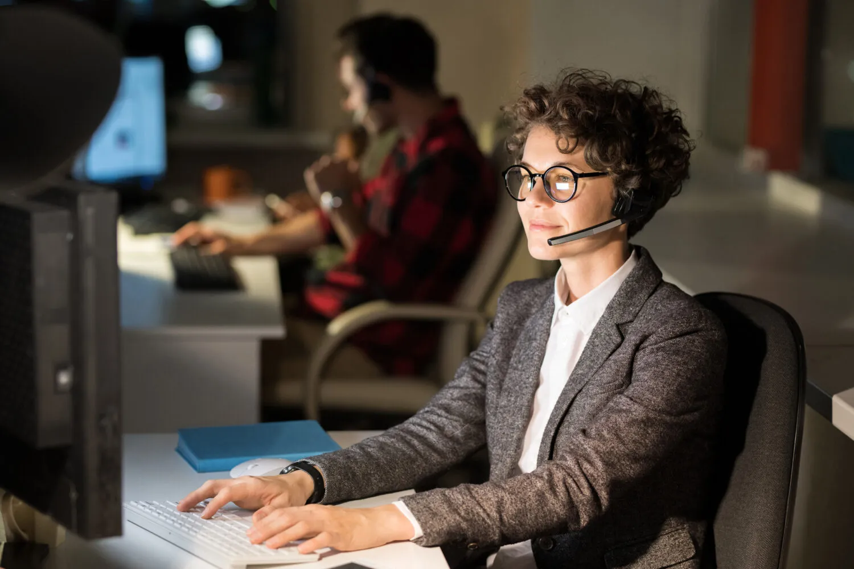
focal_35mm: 85
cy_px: 284
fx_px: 2016
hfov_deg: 23.9
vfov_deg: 16.1
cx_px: 427
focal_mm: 85
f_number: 2.2
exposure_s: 1/100
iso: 800
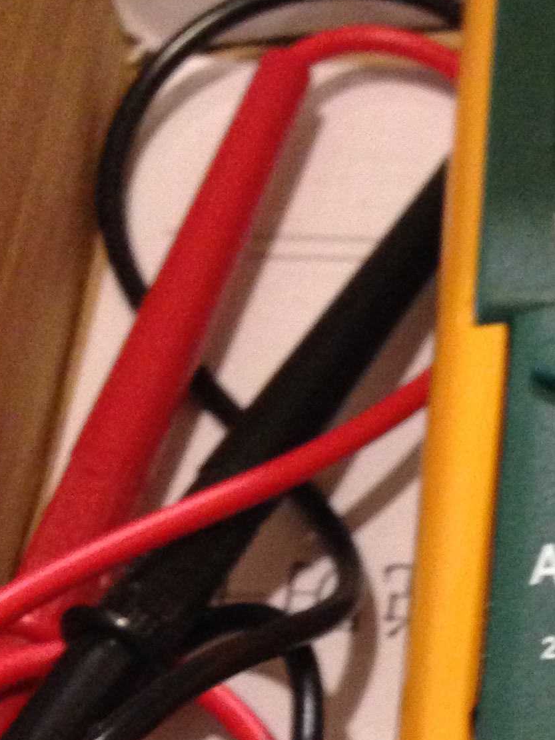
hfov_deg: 14.4
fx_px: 2073
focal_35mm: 97
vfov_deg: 19.3
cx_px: 786
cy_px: 835
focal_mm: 4.12
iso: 400
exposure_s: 1/15
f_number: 2.4
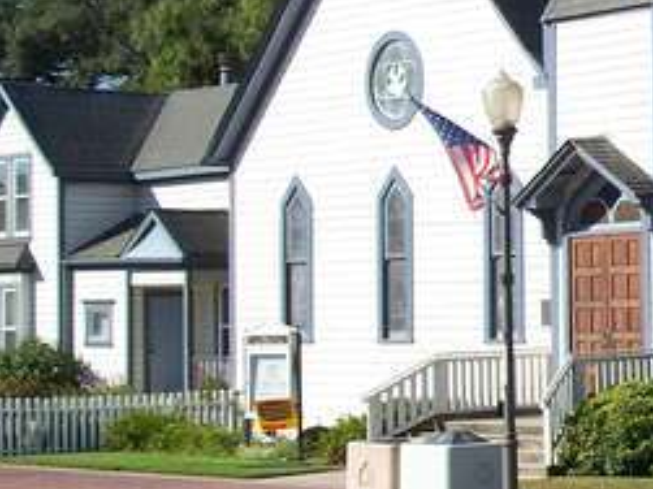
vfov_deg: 10.8
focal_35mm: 137
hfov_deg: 13.8
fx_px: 2583
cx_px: 869
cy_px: 146
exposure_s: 1/640
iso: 64
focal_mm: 9.1
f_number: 3.2
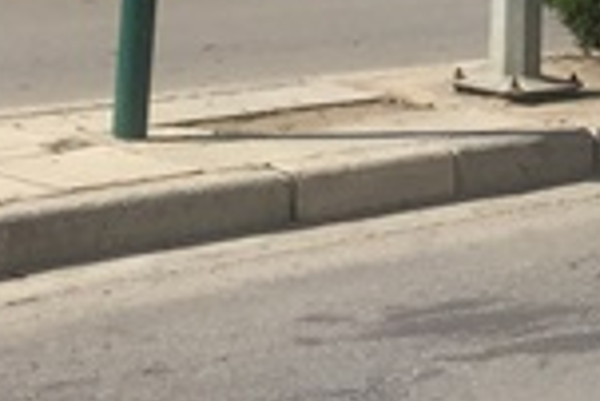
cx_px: 640
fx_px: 2669
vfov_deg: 7.6
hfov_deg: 12.6
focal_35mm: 160
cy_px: -774
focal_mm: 4.15
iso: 32
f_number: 2.2
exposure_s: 1/2639
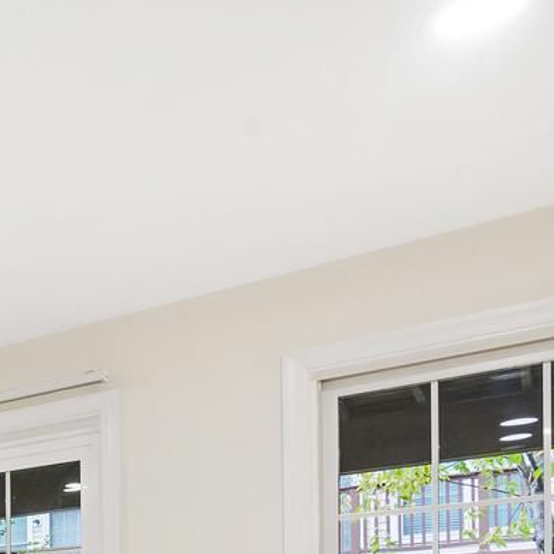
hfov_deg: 25.9
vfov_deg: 29.3
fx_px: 905
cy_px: 664
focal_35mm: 50
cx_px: -263
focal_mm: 16
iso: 1250
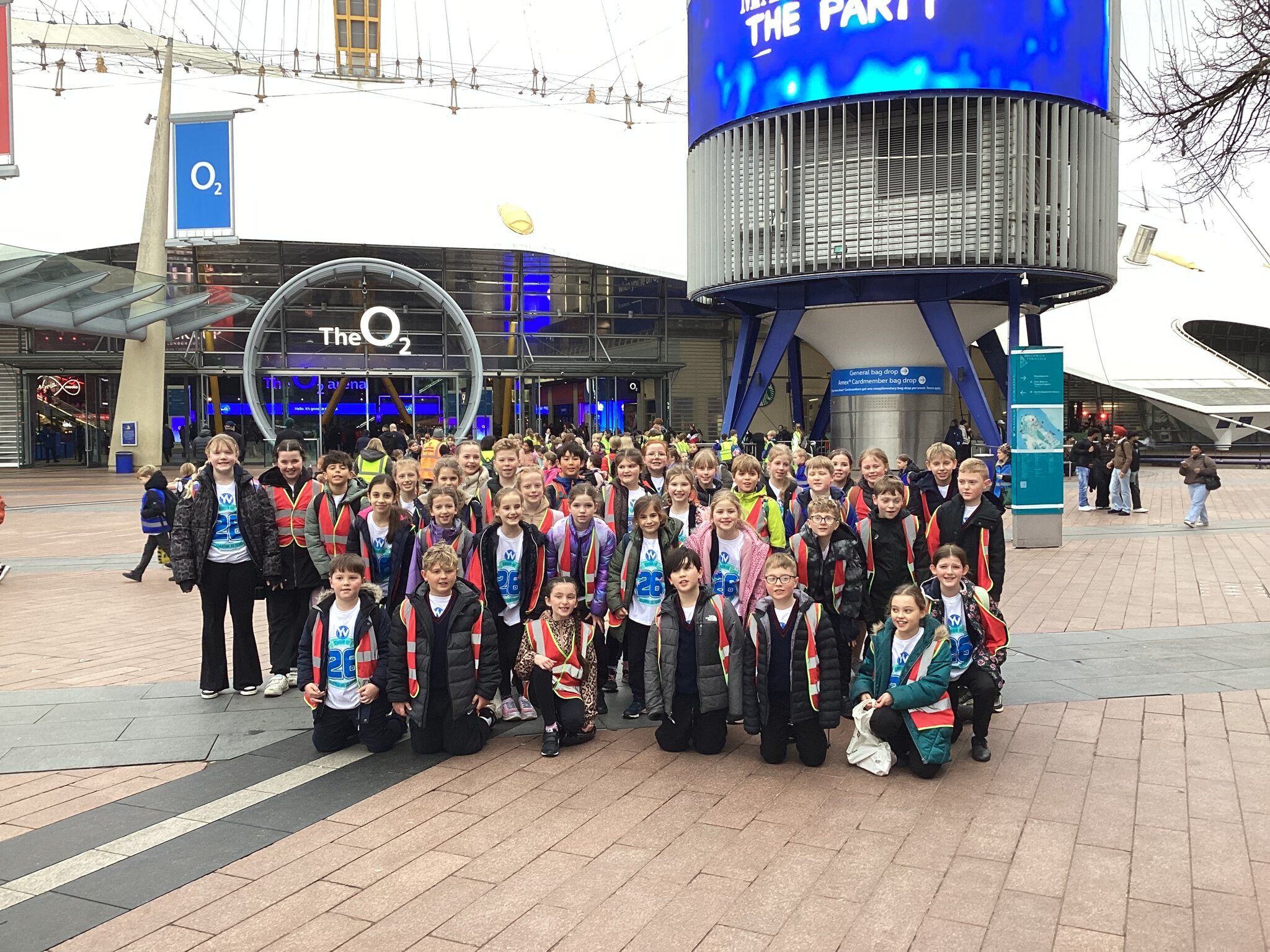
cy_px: 476
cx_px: 635
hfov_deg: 58.4
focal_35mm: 31
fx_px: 1137
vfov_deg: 45.4
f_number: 2.4
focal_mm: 3.3
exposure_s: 1/120
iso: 100
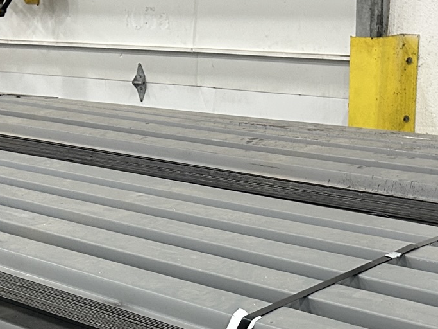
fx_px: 987
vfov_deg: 18.2
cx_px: 196
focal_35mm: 78
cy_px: 360
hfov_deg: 25.0
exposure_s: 1/60
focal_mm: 5.7
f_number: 1.5
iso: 250
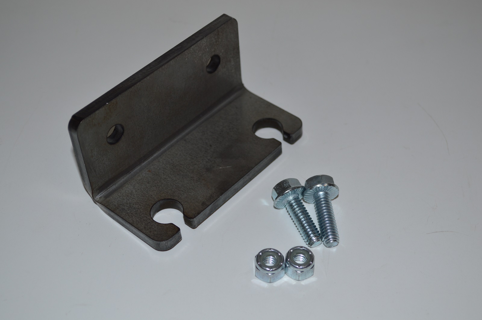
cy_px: 160
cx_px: 241
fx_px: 802
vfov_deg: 22.6
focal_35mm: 60
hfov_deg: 33.4
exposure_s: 1/200
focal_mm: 40
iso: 100
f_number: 5.3
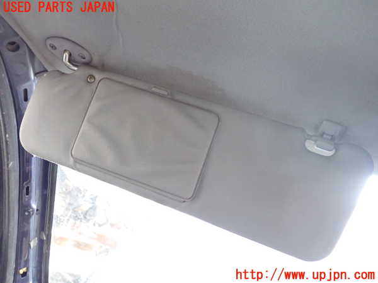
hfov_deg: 60.0
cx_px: 189
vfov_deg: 46.8
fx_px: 328
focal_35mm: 30
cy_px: 142
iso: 800
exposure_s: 1/30
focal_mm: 5.4
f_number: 2.3
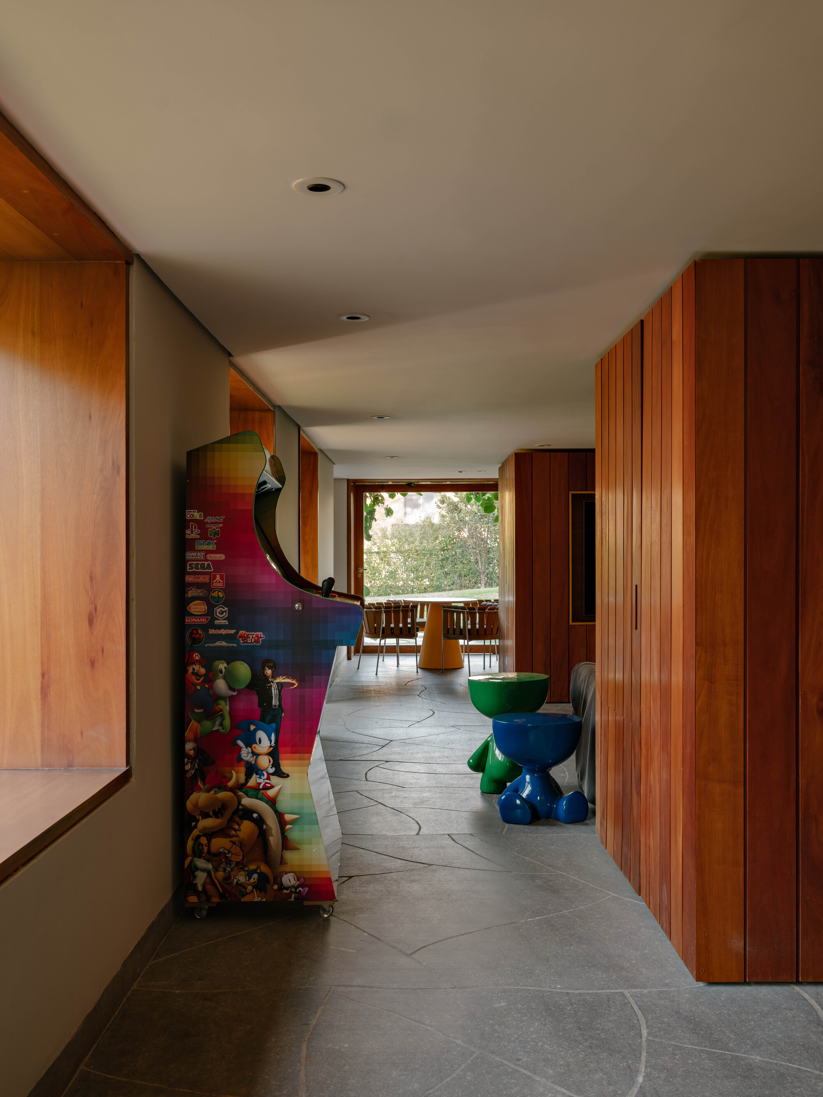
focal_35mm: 32
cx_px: 412
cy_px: 548
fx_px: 1014
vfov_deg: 56.8
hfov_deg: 44.2
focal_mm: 40.4
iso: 200
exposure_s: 1/2
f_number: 9
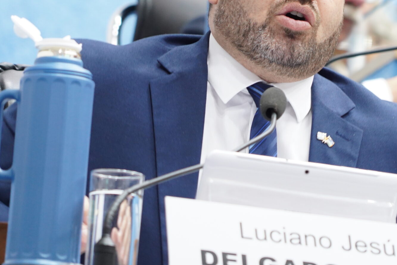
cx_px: 291
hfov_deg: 4.5
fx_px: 5084
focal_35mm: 461
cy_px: 47
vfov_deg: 3.0
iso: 2500
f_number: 6.3
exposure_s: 1/50
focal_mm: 240
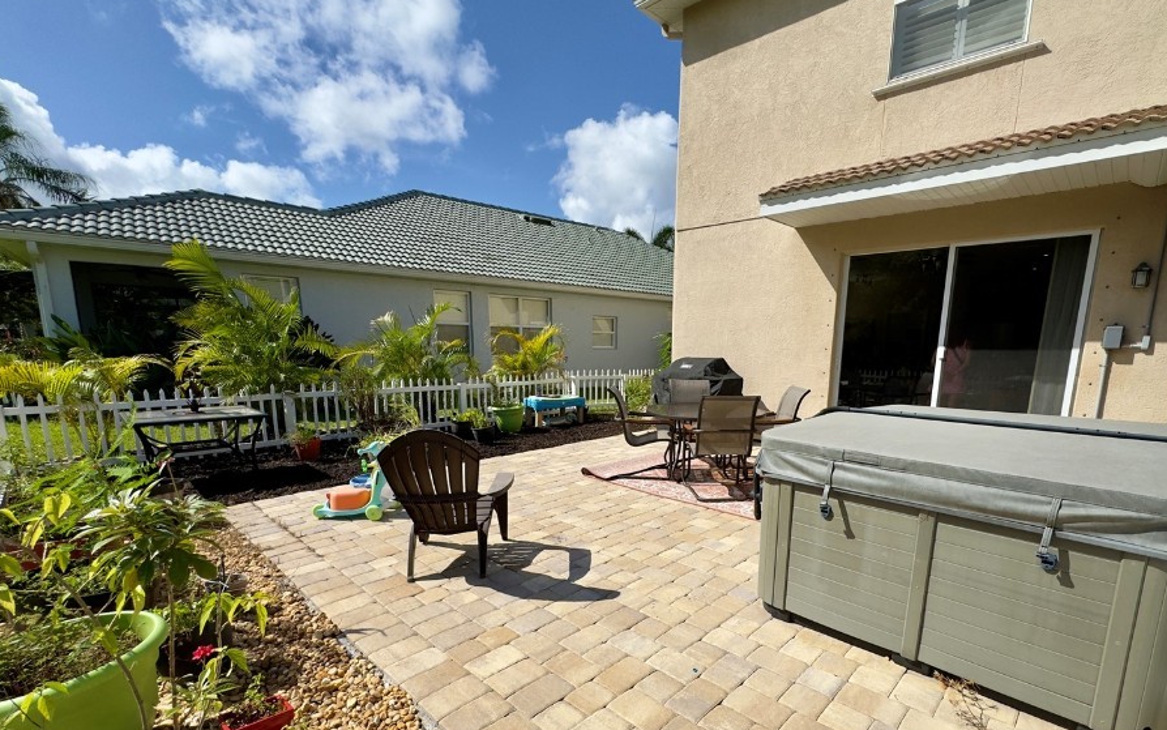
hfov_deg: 94.1
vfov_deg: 67.1
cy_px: 449
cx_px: 636
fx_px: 541
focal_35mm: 17
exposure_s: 1/2584
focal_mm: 2.22
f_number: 2.2
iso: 50
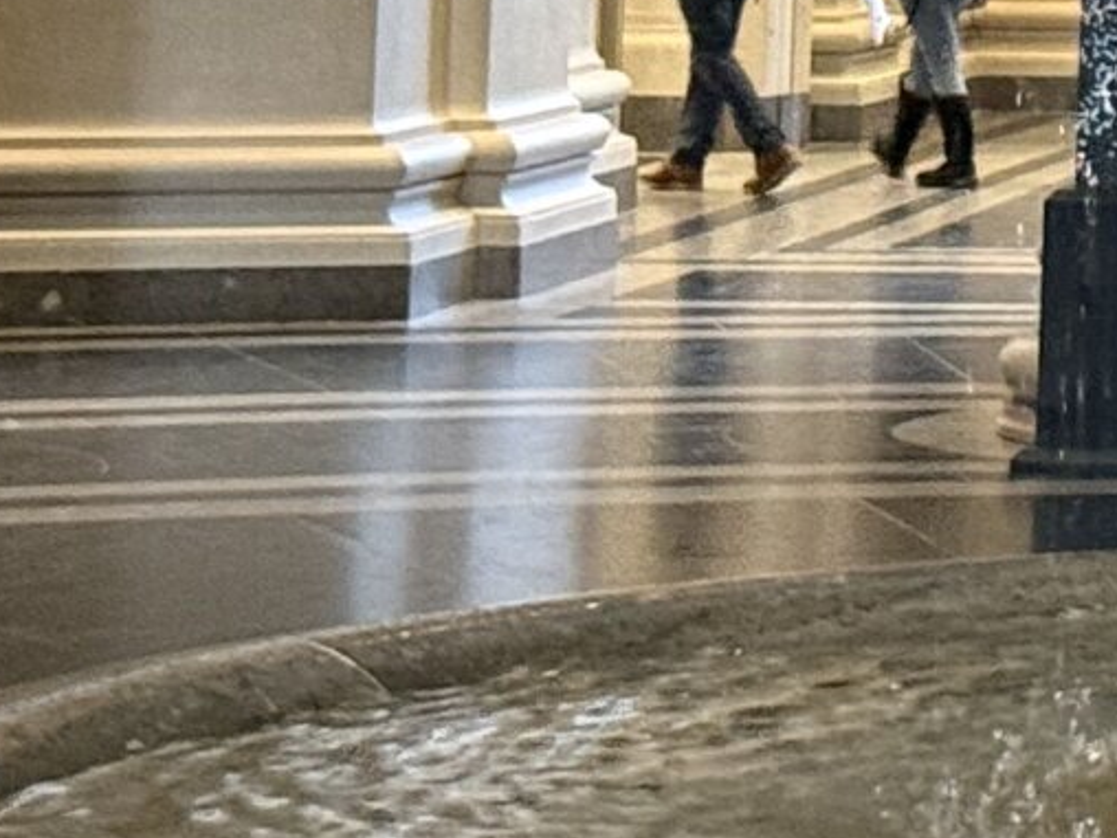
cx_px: 2221
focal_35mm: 242
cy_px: -842
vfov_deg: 6.0
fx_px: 7809
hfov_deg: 7.8
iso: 320
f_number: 1.78
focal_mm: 6.76
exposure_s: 1/40
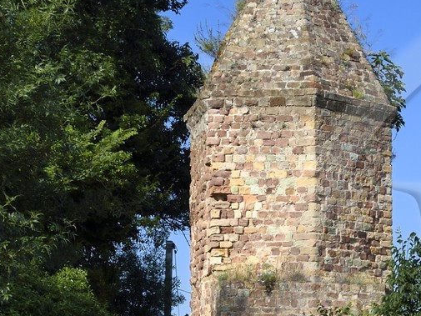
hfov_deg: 12.9
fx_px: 1776
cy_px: 319
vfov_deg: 10.1
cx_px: 619
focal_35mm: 146
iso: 200
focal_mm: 48
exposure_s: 1/100
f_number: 18
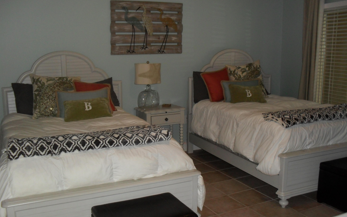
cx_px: 174
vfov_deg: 33.6
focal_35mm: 38
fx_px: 359
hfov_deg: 51.5
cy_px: 114
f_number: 3.2
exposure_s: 1/45
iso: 200
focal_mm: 6.3
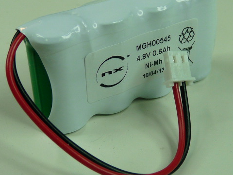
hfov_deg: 28.6
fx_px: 458
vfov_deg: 21.6
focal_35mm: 68
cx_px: 113
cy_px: 84
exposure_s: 1/100
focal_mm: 5.2
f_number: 2.8
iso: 100
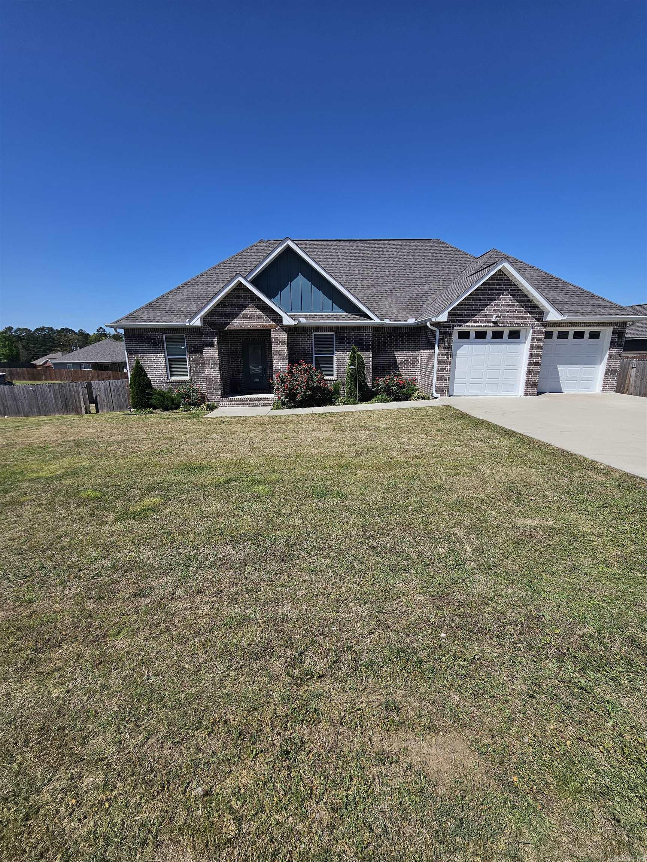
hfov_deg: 89.9
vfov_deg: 106.2
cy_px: 431
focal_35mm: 13
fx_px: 324
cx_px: 324
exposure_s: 1/3084
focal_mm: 2.2
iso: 50
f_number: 2.2
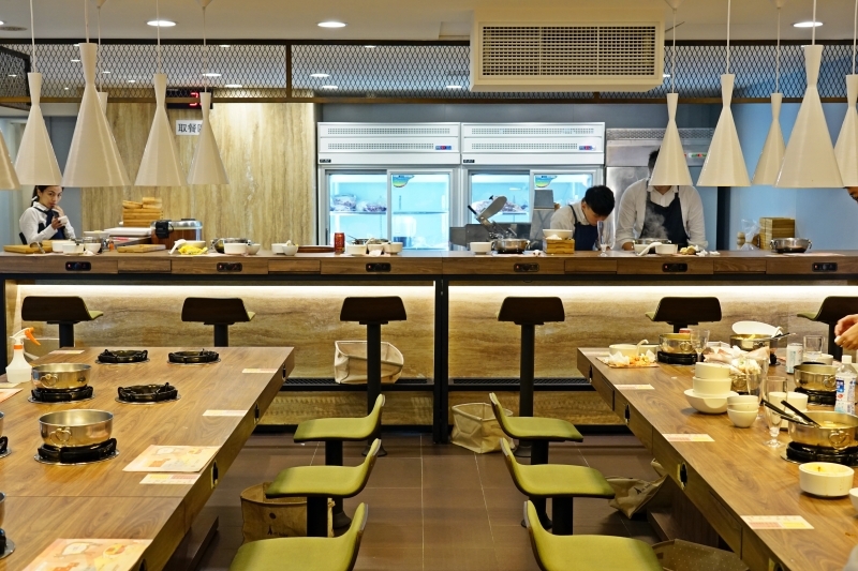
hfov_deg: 45.4
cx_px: 429
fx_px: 1025
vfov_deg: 31.2
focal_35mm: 43
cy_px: 286
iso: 1600
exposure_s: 1/60
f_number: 5.6
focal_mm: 43
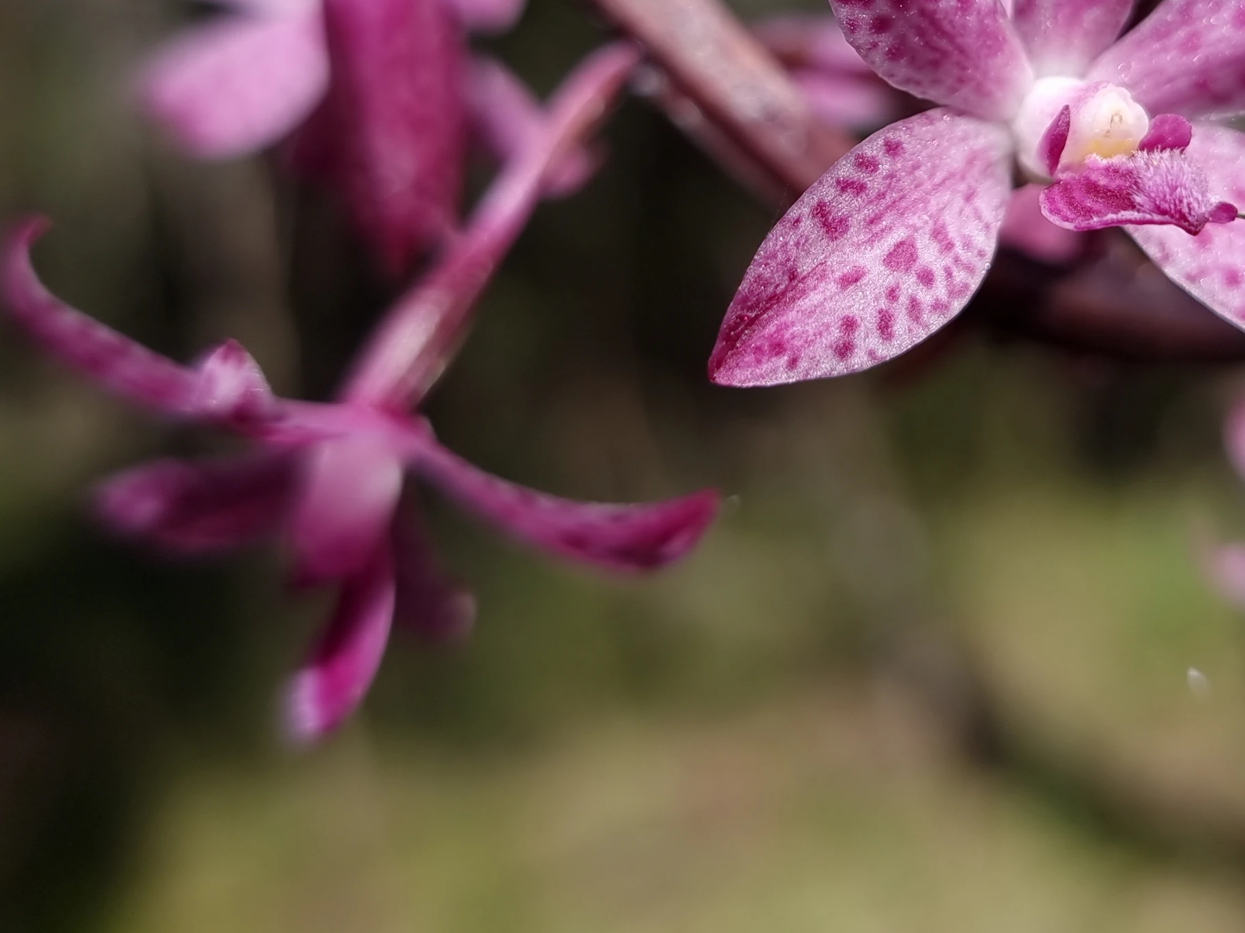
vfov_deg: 26.2
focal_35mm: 53
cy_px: 19
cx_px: 927
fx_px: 1906
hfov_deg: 35.4
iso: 50
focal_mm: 6.7
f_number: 1.8
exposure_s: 1/539
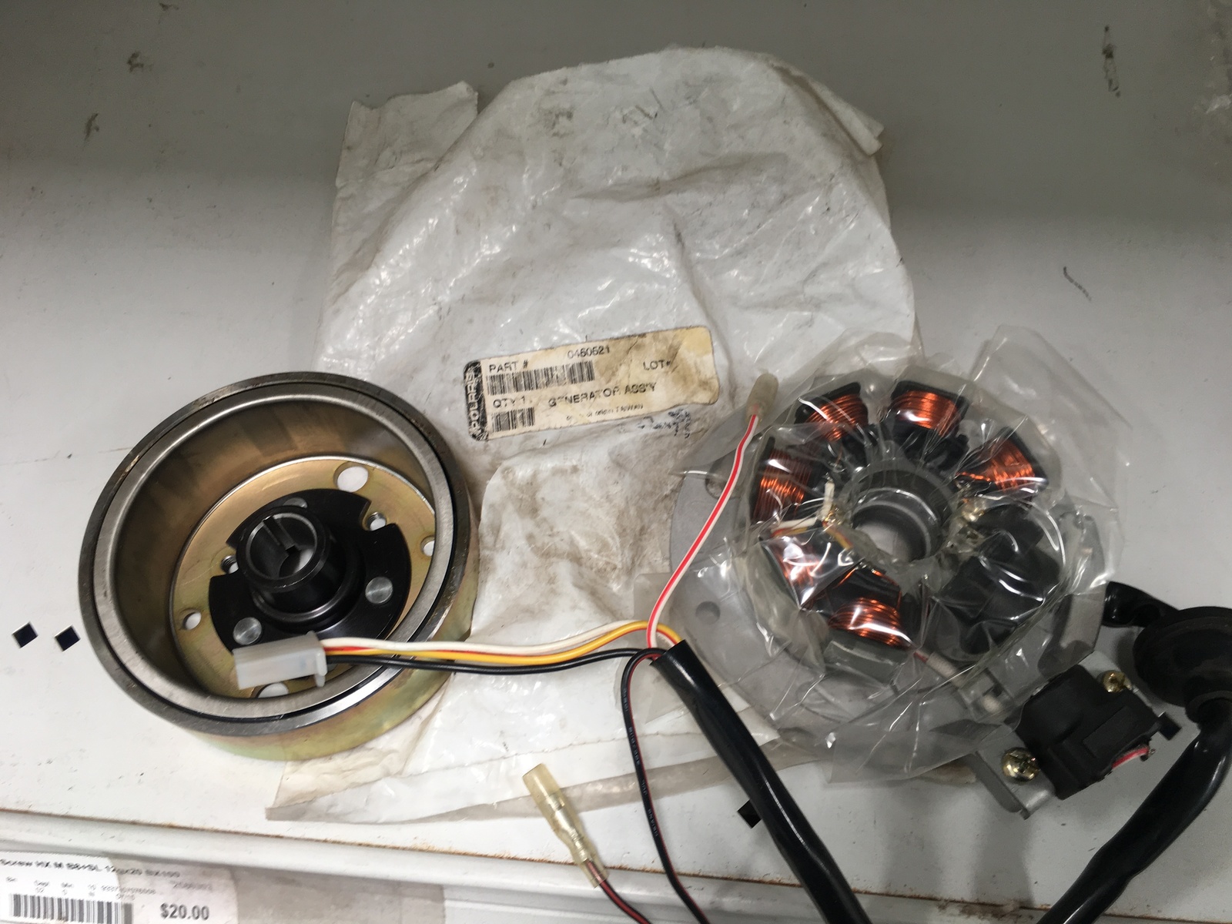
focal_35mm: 29
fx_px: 1032
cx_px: 616
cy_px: 462
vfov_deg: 48.2
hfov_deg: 61.7
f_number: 2.2
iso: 32
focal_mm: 4.15
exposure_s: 1/50
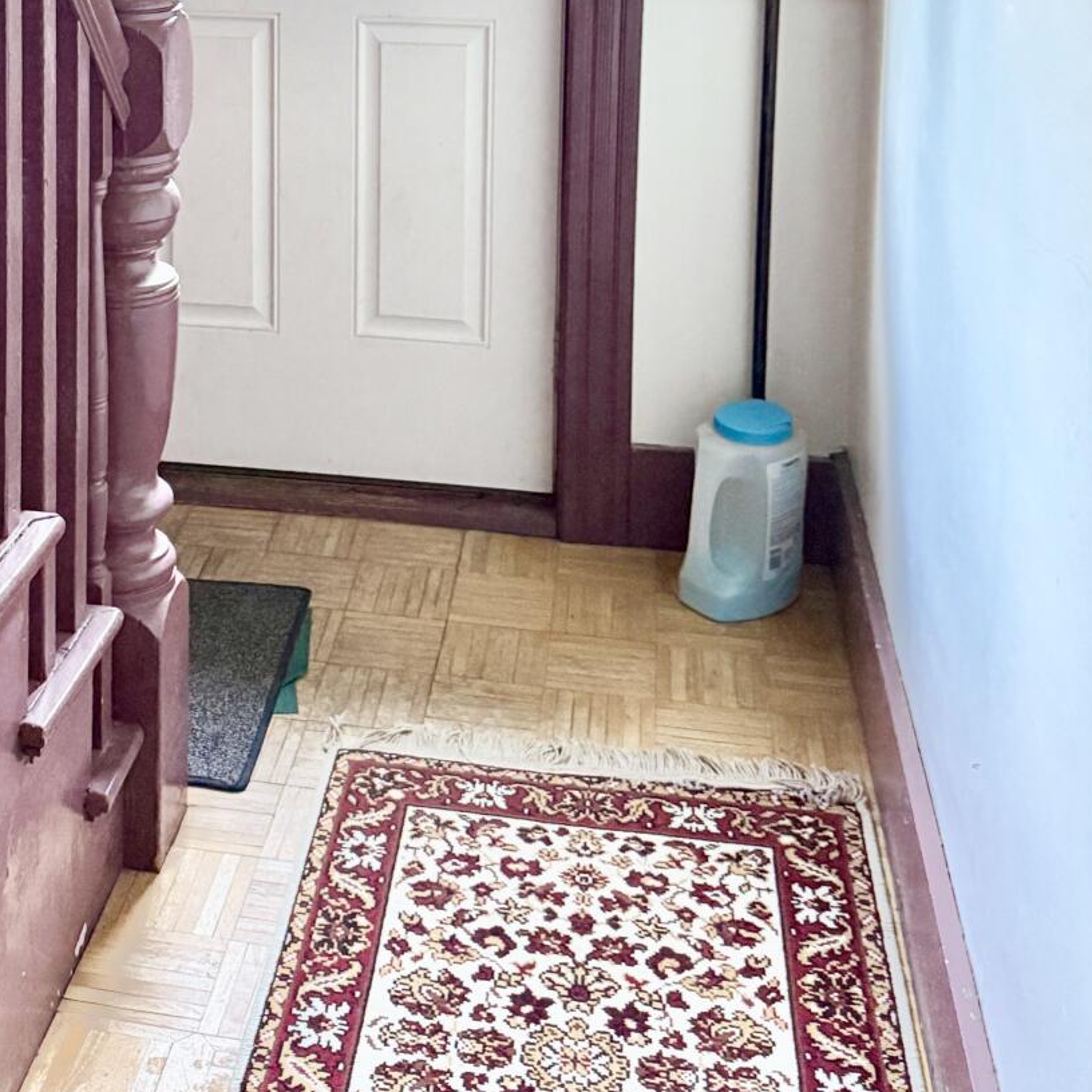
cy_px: -3
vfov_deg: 30.5
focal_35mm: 52
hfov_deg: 32.2
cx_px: 272
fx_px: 1856
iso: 800
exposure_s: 1/51
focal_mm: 6.76
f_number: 1.78
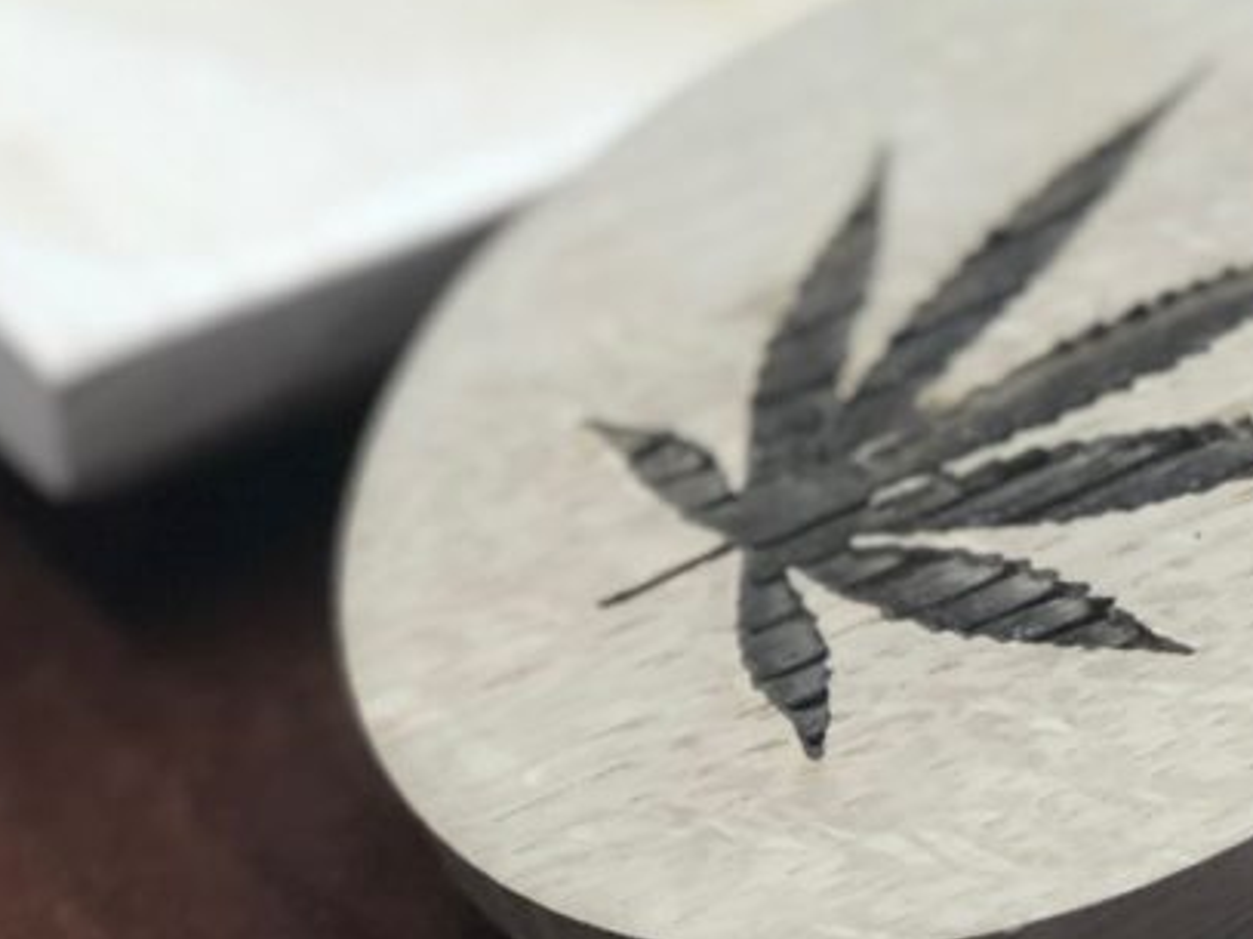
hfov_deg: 9.9
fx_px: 7093
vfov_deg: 7.6
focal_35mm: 196
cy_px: 146
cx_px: 1630
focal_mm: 6.6
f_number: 2.8
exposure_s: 1/30
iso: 32
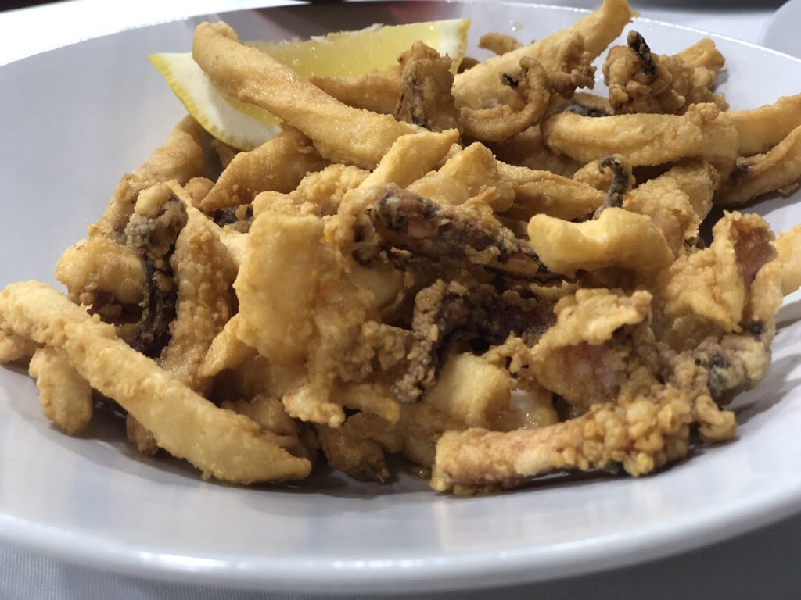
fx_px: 1203
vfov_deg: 28.0
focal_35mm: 52
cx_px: 400
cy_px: 300
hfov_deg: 36.8
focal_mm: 6
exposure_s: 1/25
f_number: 2.4
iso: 125
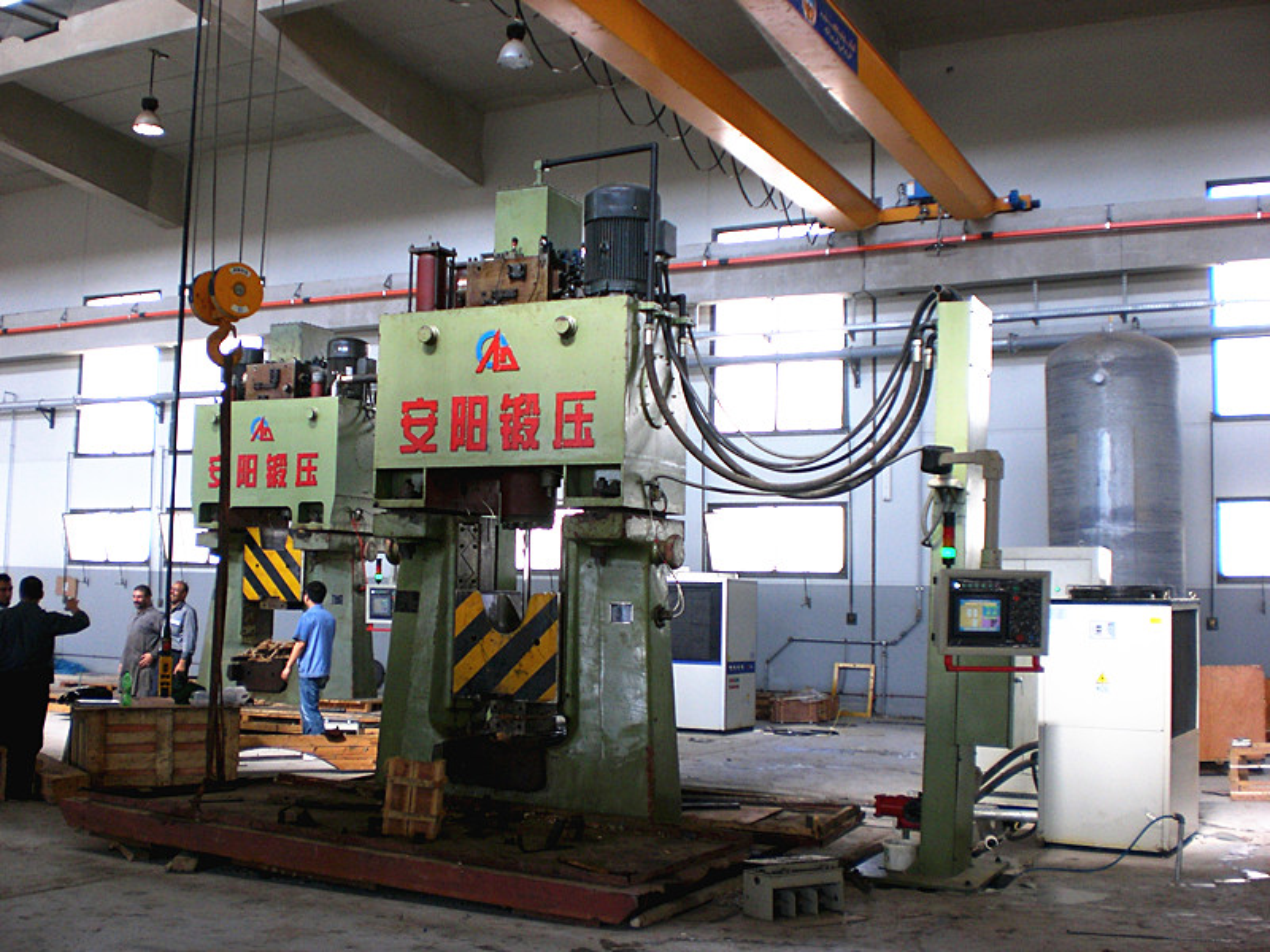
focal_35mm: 38
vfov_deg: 37.7
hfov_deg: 49.0
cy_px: 476
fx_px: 1394
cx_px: 635
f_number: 3.1
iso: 100
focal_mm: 6.3
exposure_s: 1/100
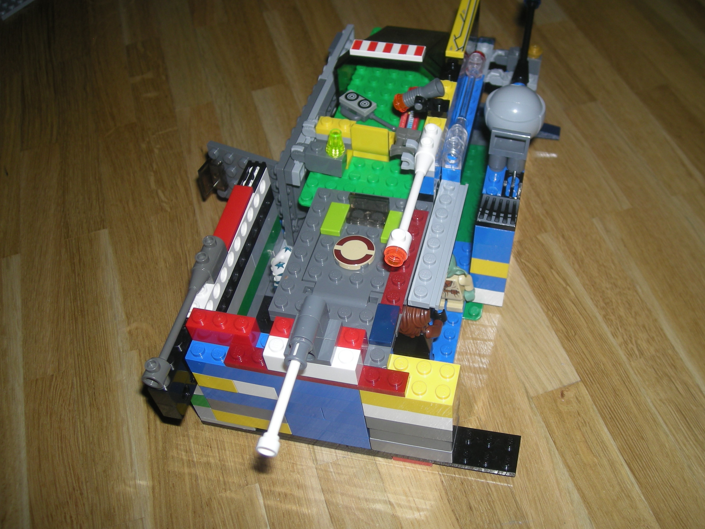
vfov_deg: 35.9
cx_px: 387
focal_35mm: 40
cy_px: 230
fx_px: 815
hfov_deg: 46.7
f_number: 2.8
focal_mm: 5.7
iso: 50
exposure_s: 1/60
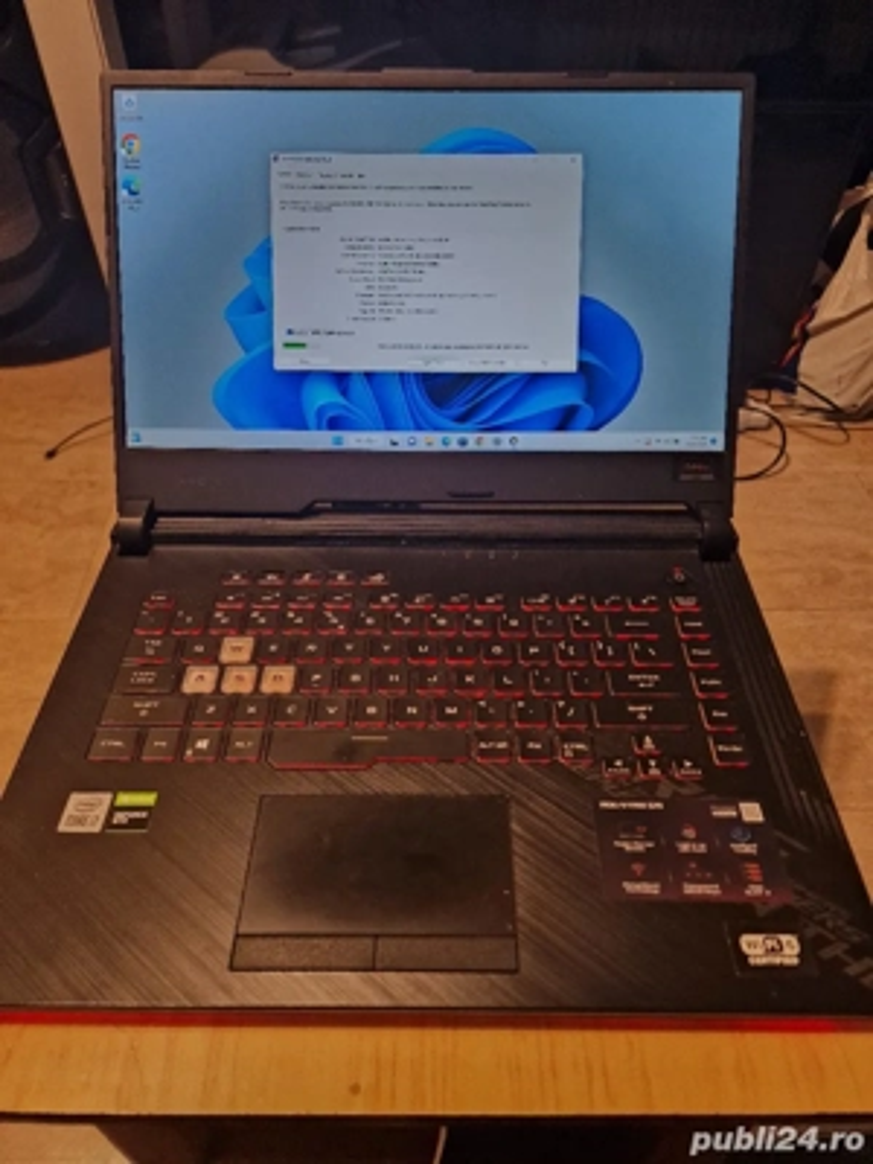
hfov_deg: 58.9
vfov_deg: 73.9
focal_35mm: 23
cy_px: 582
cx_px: 436
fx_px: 773
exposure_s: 1/62.1
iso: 200
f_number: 1.8
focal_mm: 6.4
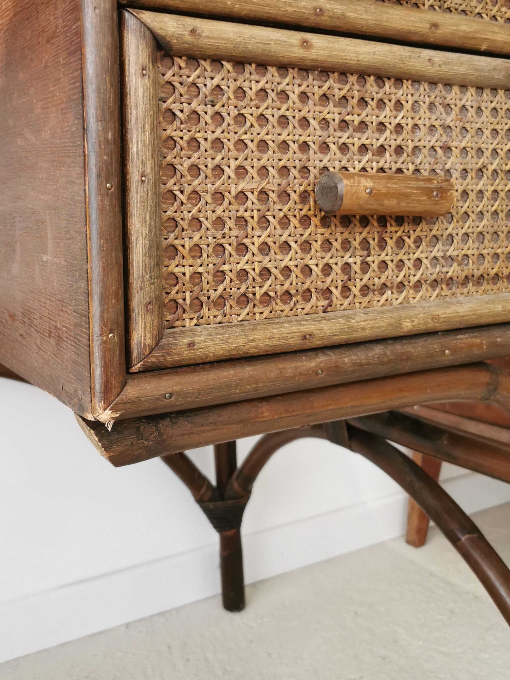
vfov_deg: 50.7
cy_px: 244
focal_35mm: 36
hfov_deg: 39.4
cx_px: 194
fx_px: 707
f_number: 1.8
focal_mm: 5.58
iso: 200
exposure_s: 1/50
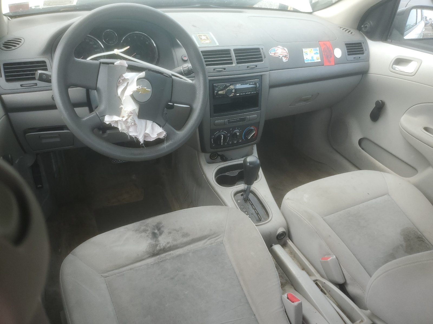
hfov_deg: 67.3
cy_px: 162
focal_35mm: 26
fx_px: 325
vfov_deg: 53.1
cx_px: 216
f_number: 1.5
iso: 50
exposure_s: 1/250
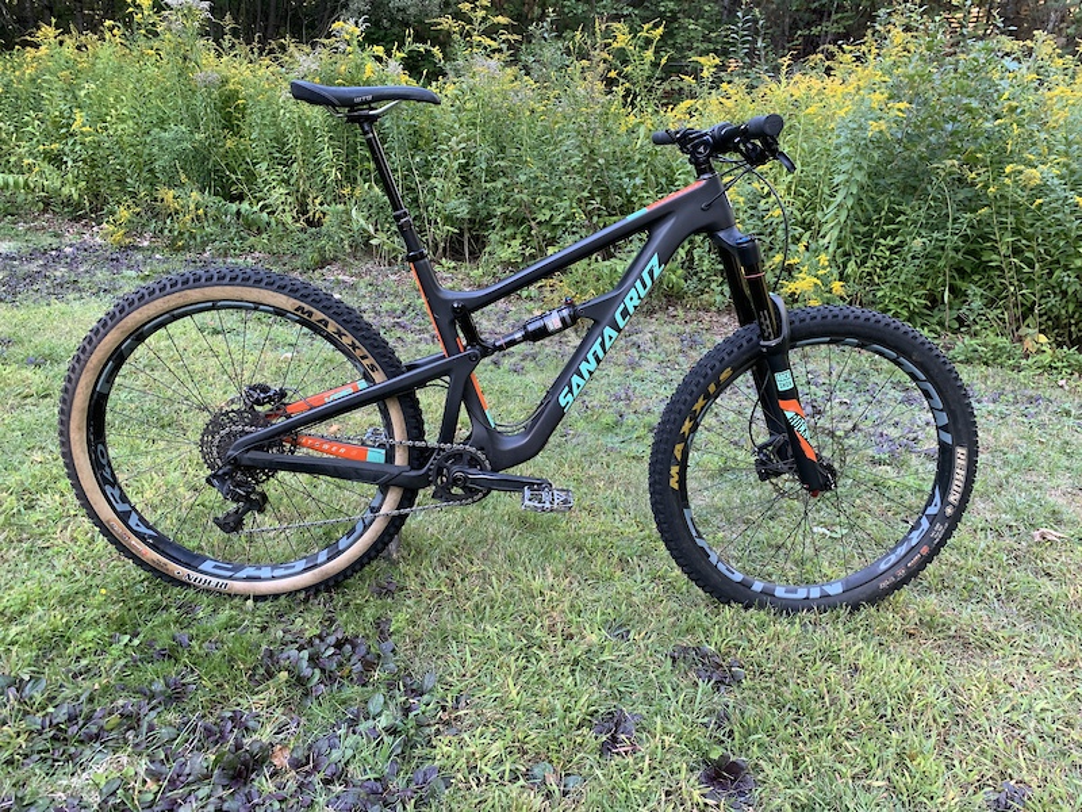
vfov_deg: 53.1
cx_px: 541
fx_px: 813
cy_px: 406
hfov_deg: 67.3
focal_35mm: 26
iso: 100
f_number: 1.8
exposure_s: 1/84
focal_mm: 4.25
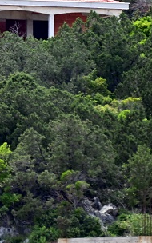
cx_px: -157
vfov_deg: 2.9
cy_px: -10
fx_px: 4858
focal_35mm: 733
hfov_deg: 1.8
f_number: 5.3
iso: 400
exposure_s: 1/800
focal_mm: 230
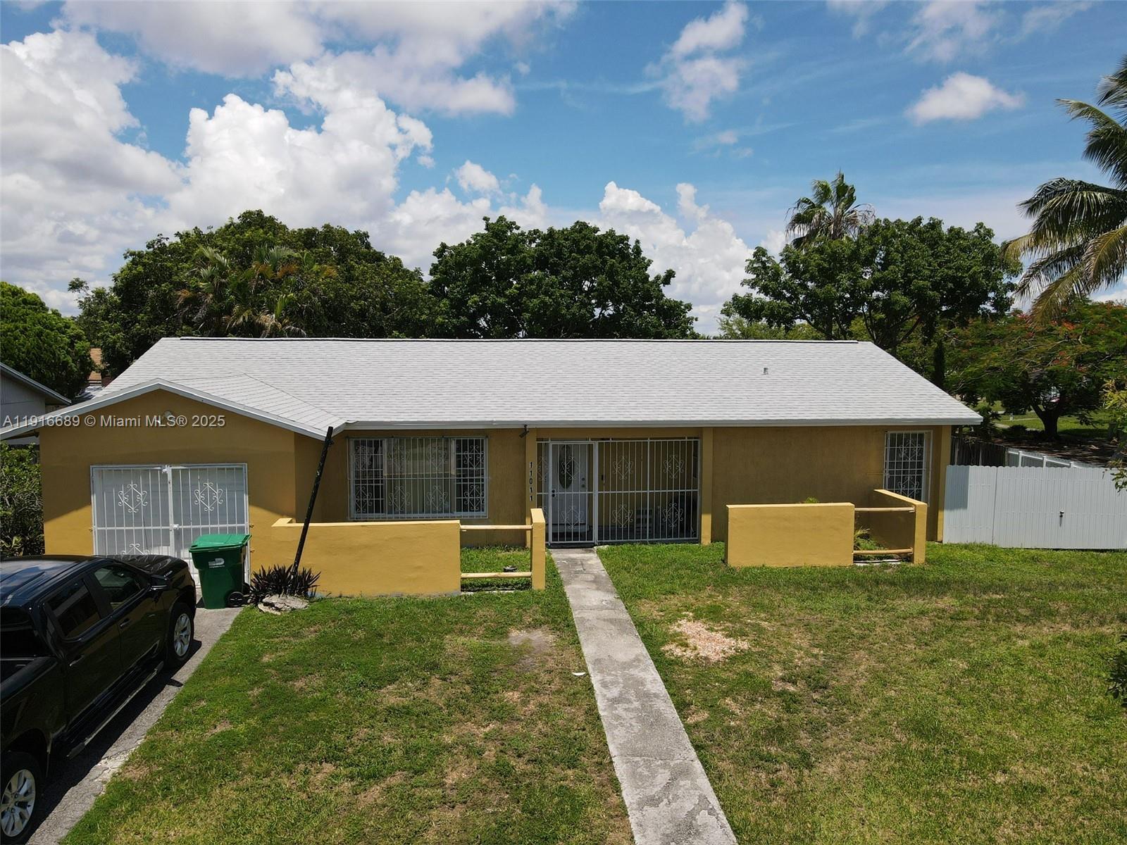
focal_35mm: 24
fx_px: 781
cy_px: 422
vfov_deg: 56.8
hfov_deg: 71.6
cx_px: 564
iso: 100
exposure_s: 1/1000
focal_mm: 4.5
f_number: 2.8
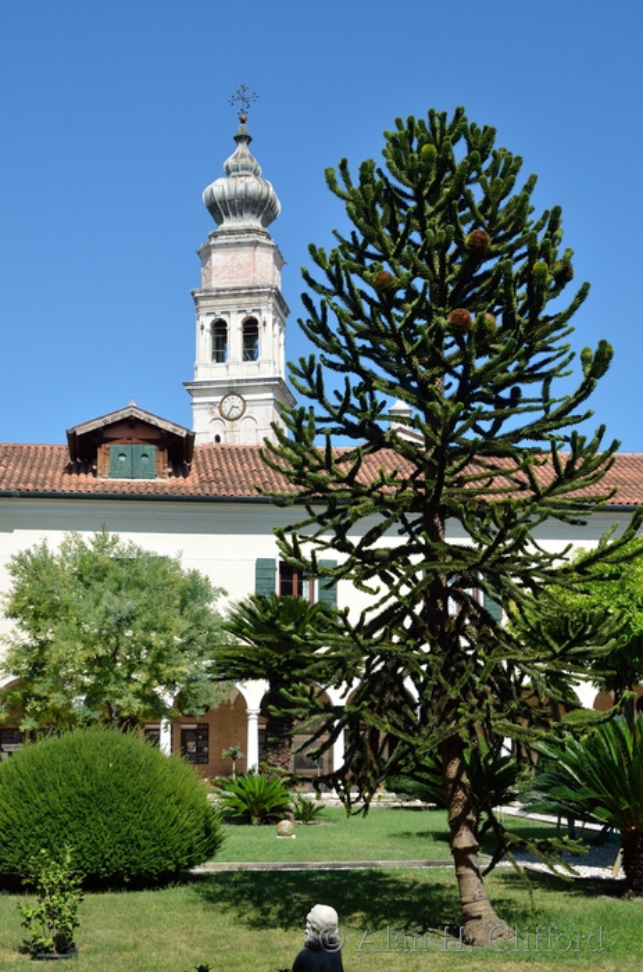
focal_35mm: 48
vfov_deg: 41.2
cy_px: 486
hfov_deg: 27.9
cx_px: 322
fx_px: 1293
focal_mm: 32
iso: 100
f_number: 7.1
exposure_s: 1/320
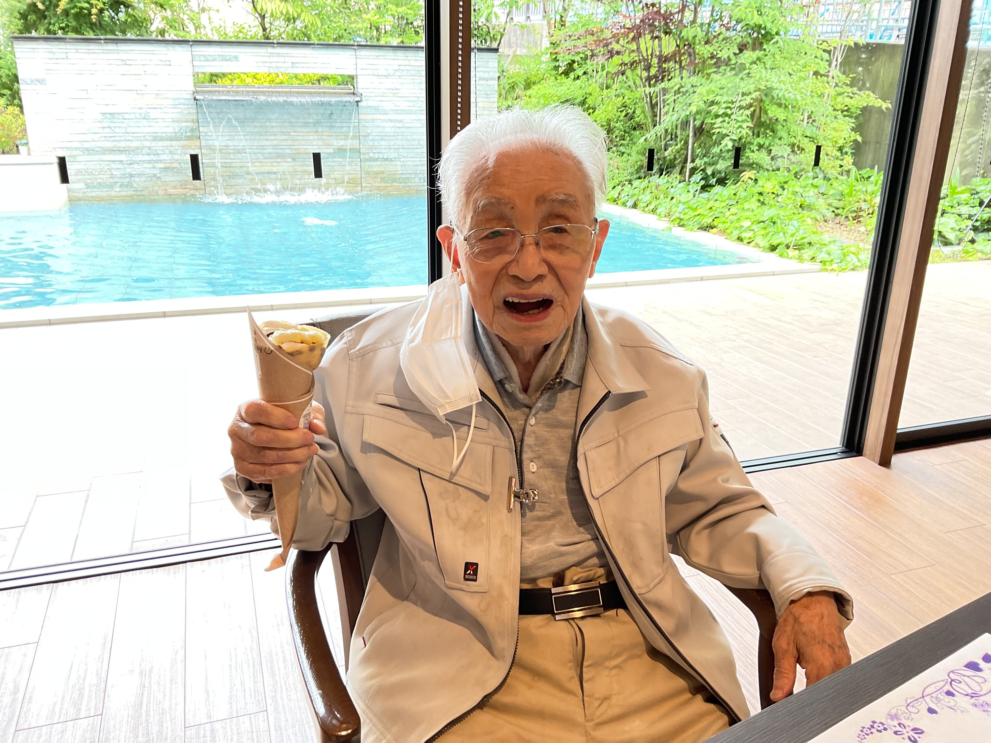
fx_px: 830
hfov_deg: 61.7
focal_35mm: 29
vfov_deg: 48.2
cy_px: 372
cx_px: 496
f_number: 1.8
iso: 50
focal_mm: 3
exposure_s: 1/50
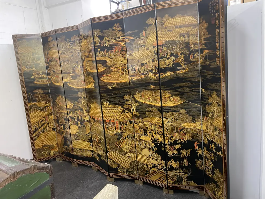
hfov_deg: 67.3
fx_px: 199
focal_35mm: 26
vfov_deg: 53.1
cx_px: 132
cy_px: 100
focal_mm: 4.2
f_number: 1.6
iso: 250
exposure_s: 1/50
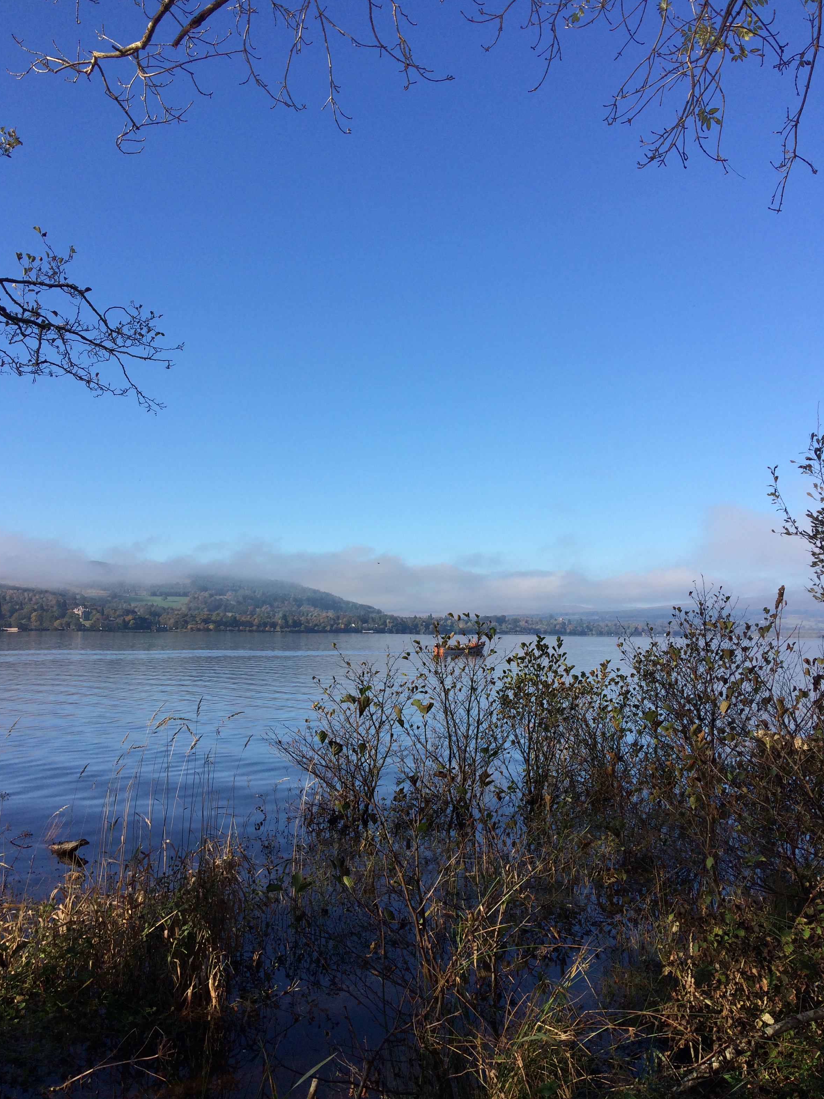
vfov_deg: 60.0
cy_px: 531
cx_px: 399
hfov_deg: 46.8
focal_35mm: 30
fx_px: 952
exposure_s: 1/1642
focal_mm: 4.15
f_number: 2.2
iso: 32
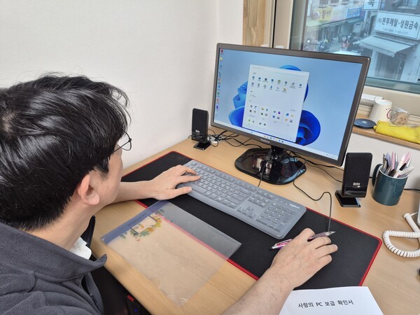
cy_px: 158
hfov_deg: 73.9
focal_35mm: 23
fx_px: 279
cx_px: 210
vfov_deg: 58.9
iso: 200
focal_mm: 5.4
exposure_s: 1/120
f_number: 1.8
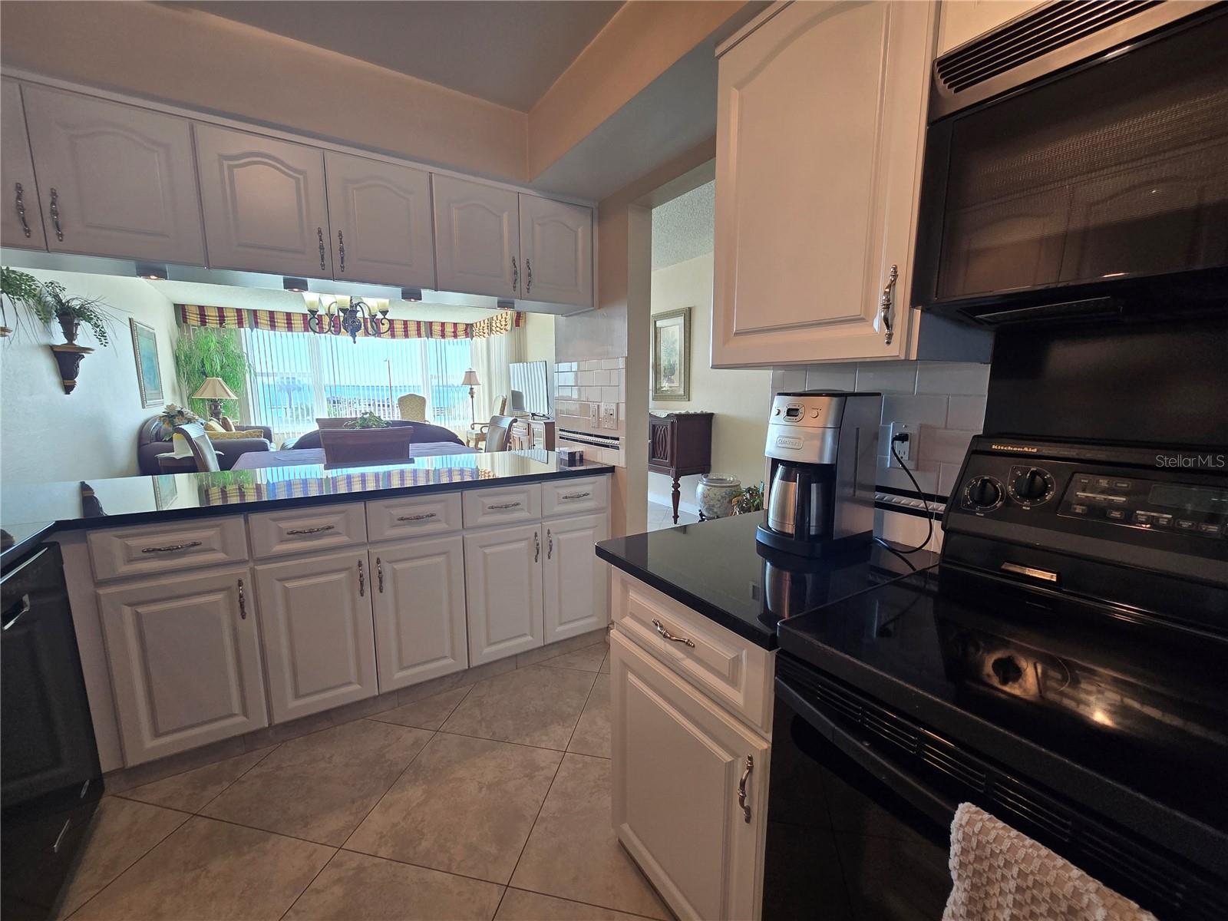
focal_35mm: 13
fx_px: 461
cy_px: 460
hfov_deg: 106.2
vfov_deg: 89.9
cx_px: 614
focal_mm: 2.2
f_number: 2.2
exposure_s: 1/60
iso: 125
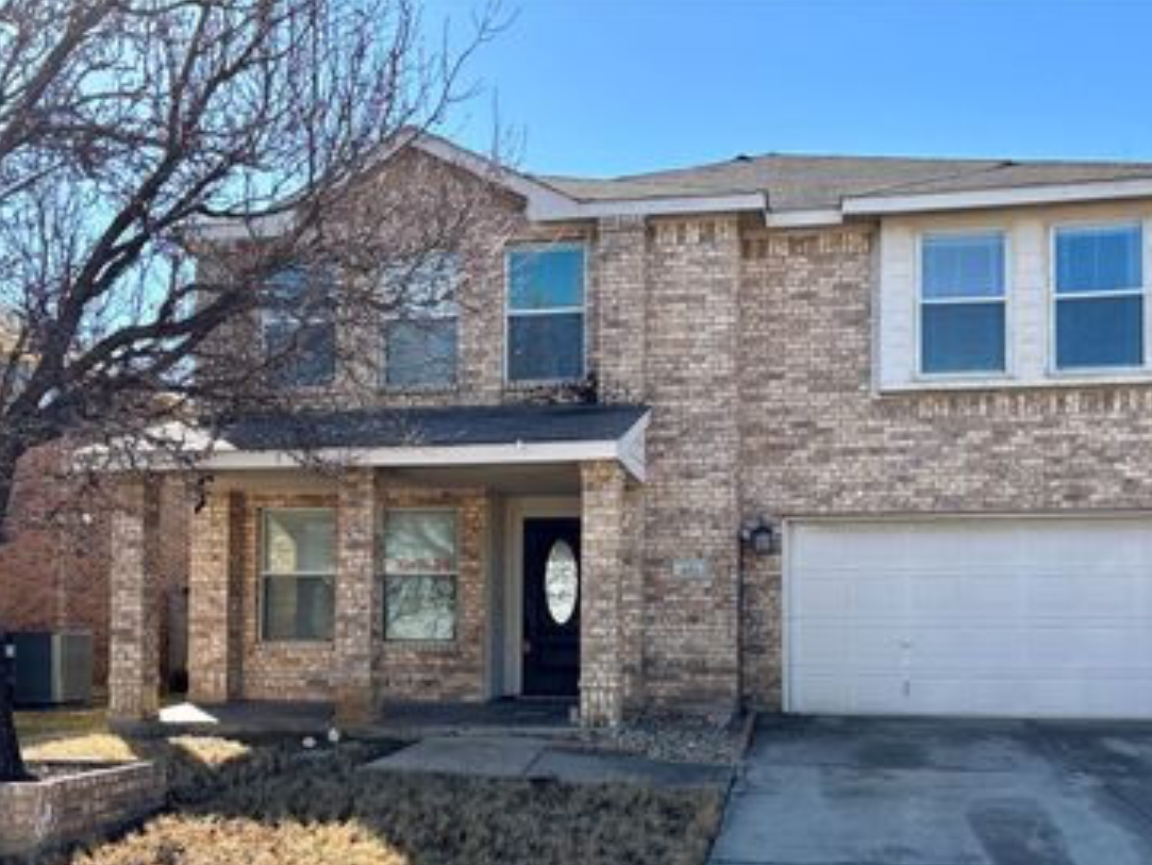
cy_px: 595
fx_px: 1198
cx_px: 584
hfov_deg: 51.3
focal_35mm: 36
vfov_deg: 39.1
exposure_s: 1/1164
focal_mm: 5.96
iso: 50
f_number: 1.6
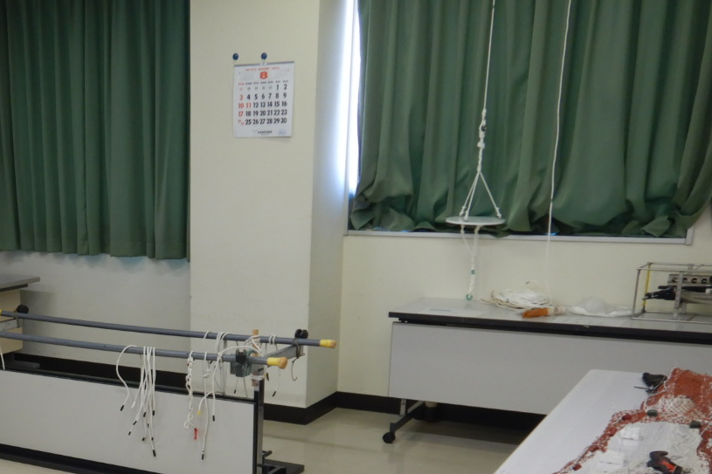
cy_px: 467
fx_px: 969
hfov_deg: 38.6
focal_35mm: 49
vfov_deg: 26.2
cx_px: 130
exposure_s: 1/50
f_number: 2.8
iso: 125
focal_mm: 4.3
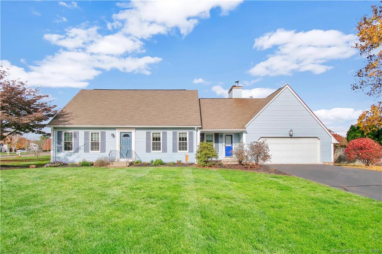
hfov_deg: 100.4
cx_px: 191
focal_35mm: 15
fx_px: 159
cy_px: 127
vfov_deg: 77.3
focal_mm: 10
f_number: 11
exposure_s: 1/500
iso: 200
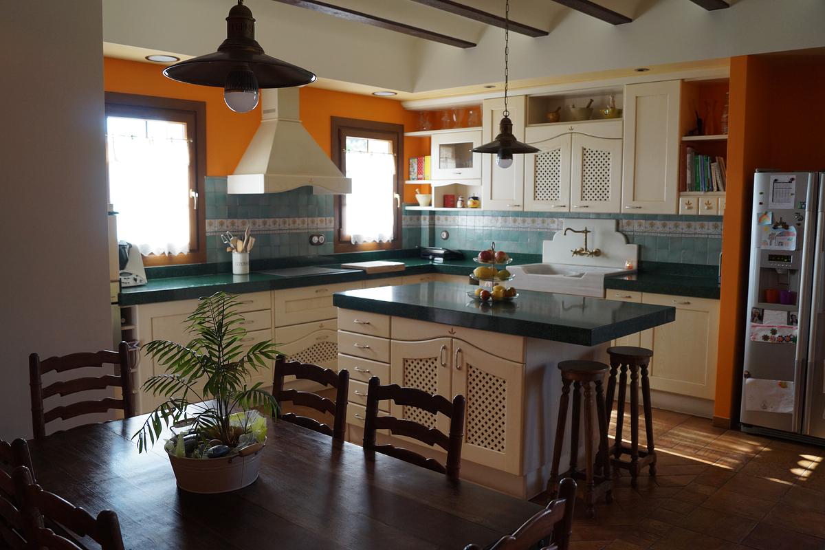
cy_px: 275
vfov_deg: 43.6
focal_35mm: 30
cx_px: 412
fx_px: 687
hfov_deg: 61.9
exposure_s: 1/160
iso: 500
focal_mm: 20
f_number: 4
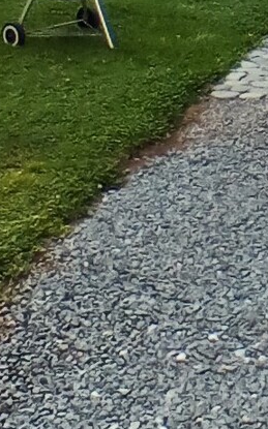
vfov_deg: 17.3
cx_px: 467
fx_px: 1334
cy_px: -112
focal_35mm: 114
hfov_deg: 10.8
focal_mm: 2.38
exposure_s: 1/194
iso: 100
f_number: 2.4
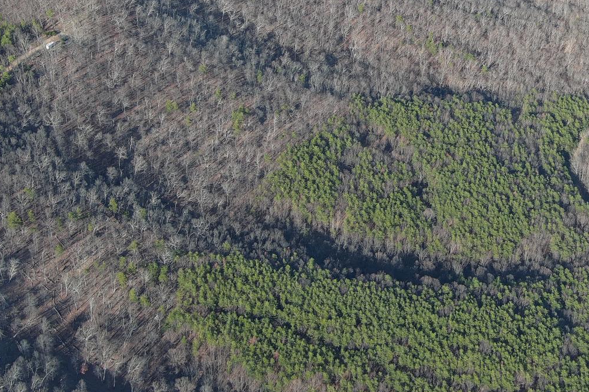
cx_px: 442
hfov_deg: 33.3
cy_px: 22
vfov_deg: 22.3
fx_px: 965
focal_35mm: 59
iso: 100
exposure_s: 1/475
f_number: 2.8
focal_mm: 10.57
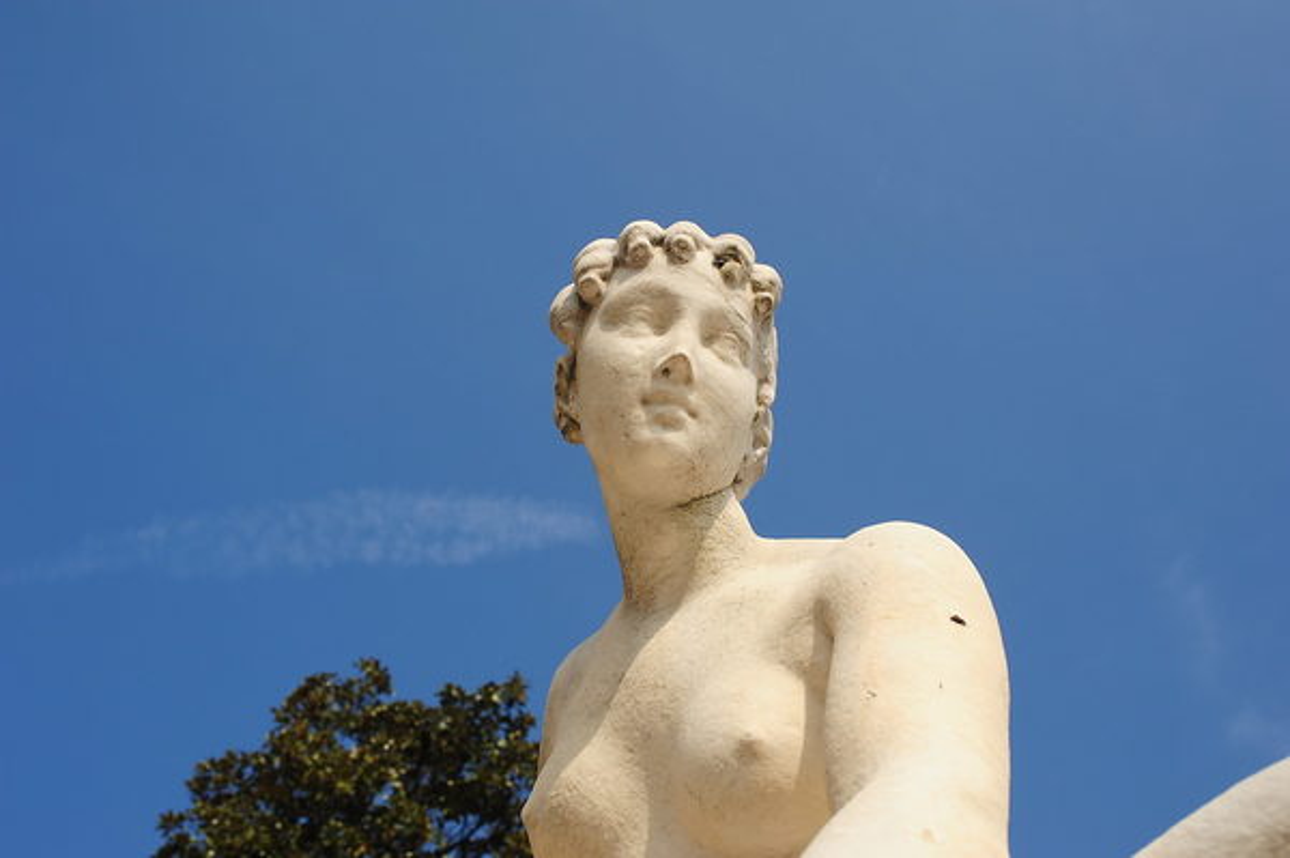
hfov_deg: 54.5
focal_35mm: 35
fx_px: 1253
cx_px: 645
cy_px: 429
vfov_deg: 37.8
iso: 200
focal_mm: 35
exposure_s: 1/400
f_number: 10
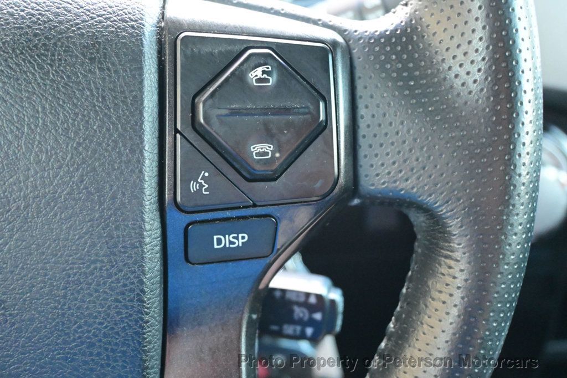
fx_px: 744
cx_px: 284
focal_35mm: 47
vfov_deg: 28.5
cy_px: 189
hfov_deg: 41.7
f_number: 5
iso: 7200
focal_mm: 31.5
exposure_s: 1/50
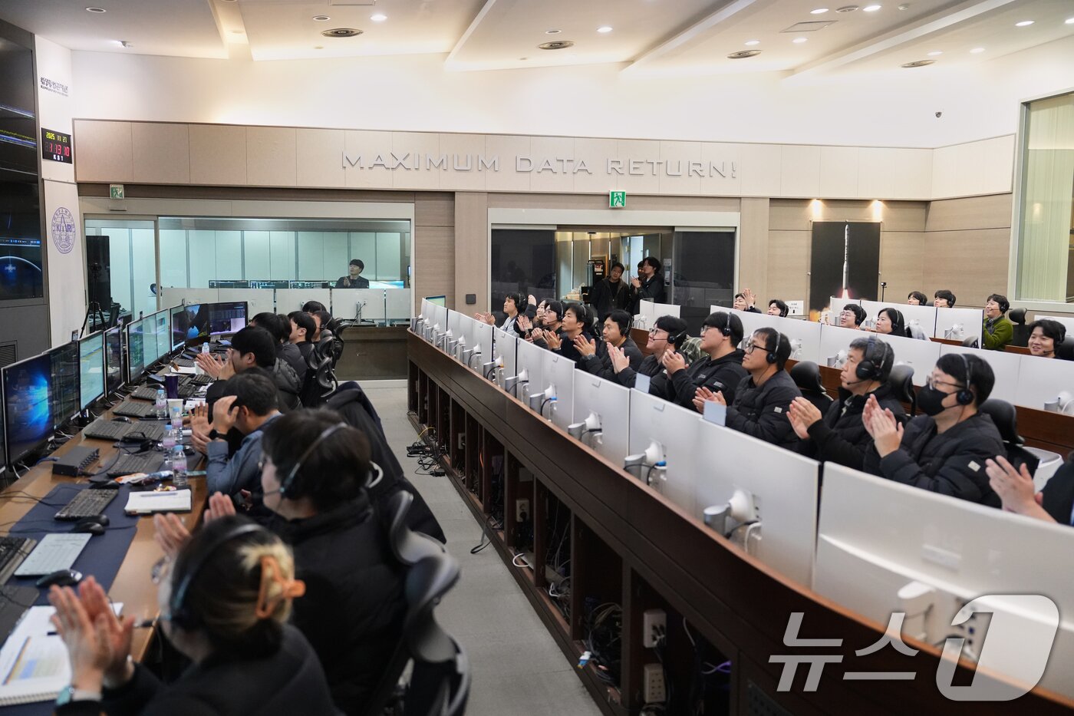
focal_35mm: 34
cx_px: 537
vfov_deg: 38.9
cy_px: 358
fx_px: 1014
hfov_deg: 55.8
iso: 6400
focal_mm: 34
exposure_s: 1/320
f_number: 2.8
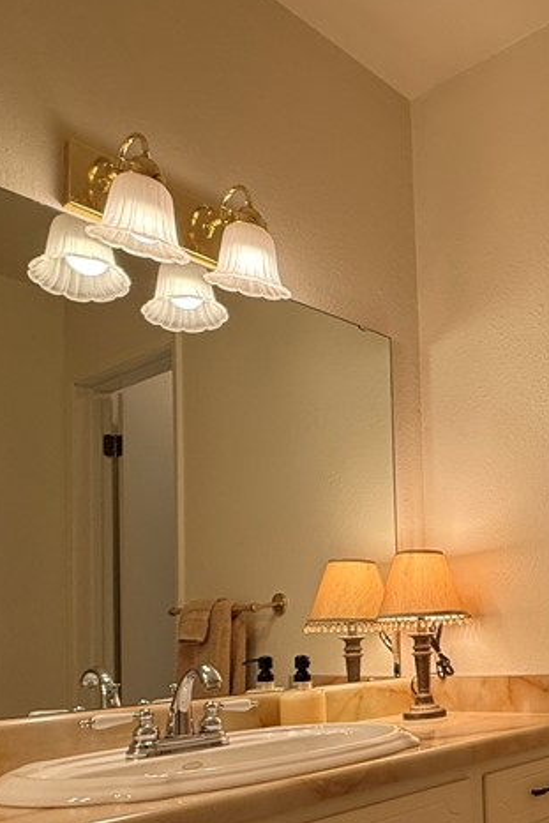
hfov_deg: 32.2
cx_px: 696
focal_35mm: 32
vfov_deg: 56.3
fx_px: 731
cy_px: 599
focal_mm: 2.22
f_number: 2.2
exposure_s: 1/120
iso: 125
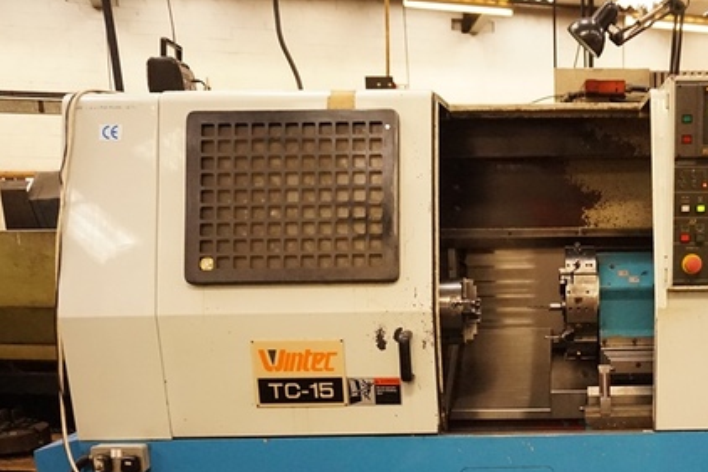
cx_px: 591
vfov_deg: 31.4
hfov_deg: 44.5
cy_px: 401
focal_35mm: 41
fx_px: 806
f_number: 3.5
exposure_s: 1/125
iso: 3200
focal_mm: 16
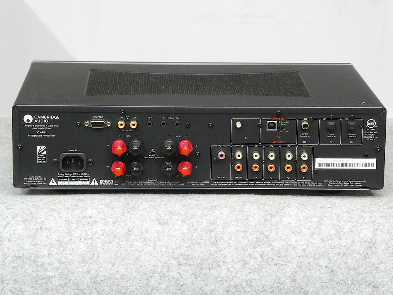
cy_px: 148
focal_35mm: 135
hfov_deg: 14.6
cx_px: 196
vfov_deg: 11.0
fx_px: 1533
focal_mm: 24.2
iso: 1600
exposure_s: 1/15
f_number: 6.3
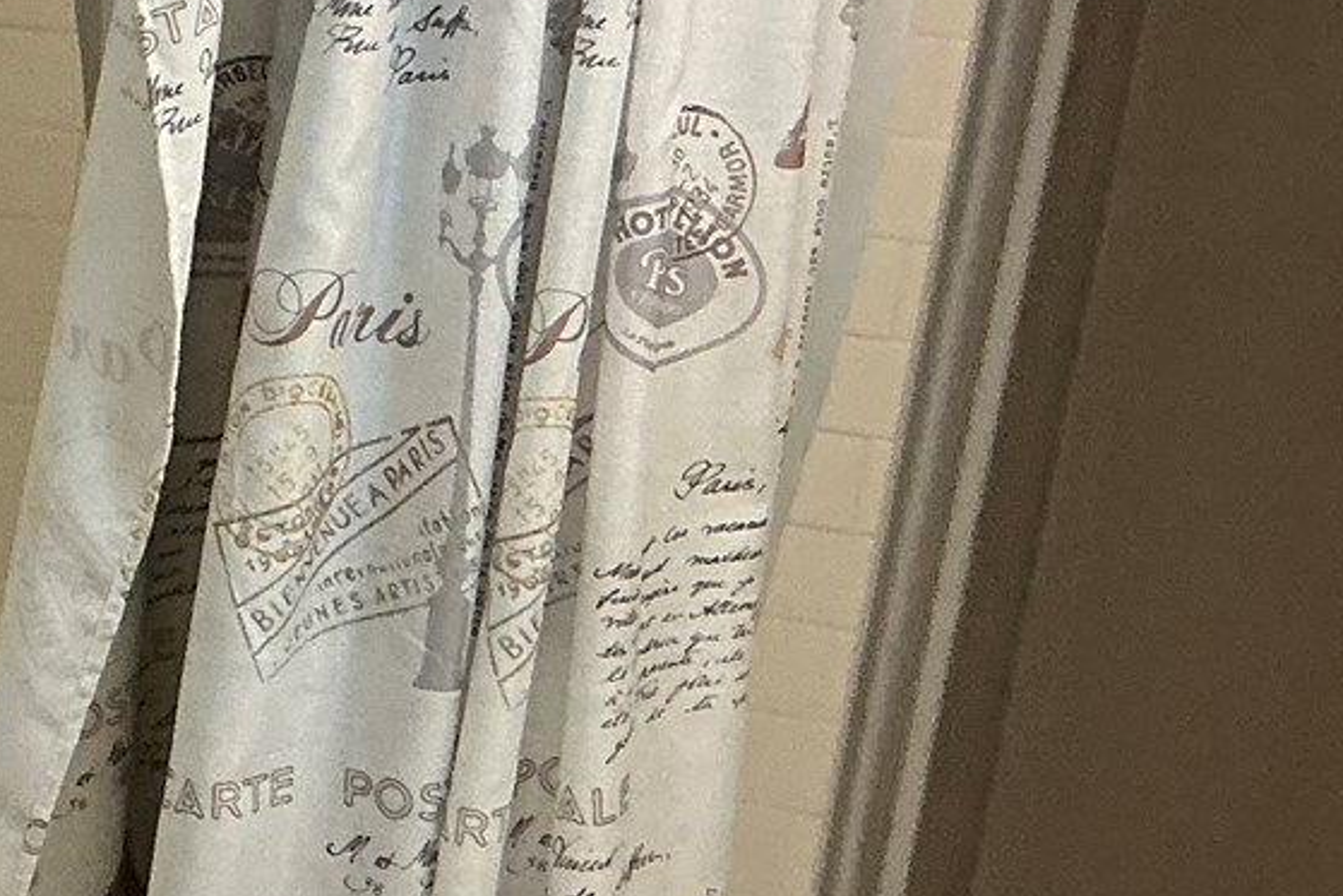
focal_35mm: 100
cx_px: -517
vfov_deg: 13.7
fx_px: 3731
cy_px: 384
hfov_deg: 18.6
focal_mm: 3
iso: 125
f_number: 1.8
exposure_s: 1/60
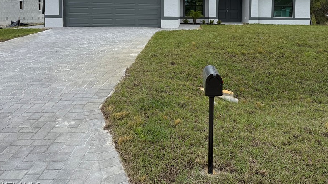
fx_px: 296
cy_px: 36
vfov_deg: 33.6
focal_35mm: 34
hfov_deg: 57.3
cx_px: 204
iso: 80
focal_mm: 6.76
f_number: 1.78
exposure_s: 1/1689
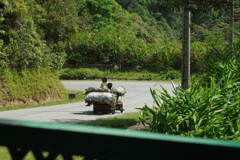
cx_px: 120
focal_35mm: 124
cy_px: 80
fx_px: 830
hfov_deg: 16.5
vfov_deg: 11.0
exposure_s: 1/250
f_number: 8
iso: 100
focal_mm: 83
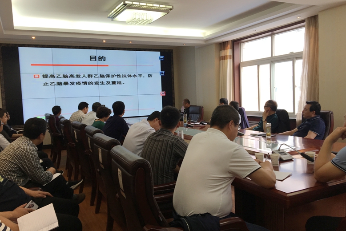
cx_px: 170
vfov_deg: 42.3
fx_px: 298
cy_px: 113
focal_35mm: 31
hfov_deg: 60.3
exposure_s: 1/50
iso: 25
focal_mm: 4.15
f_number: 2.2
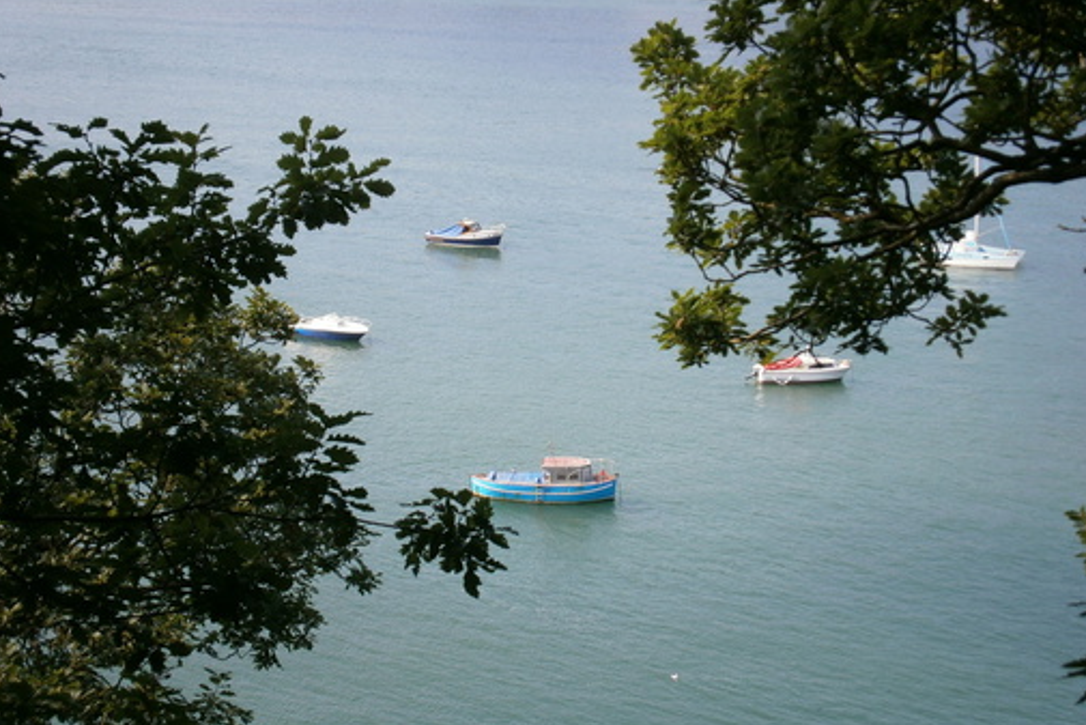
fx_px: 2323
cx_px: 544
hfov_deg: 26.3
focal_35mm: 77
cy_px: 372
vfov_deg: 17.7
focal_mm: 13
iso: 80
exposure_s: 1/320
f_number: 4.4
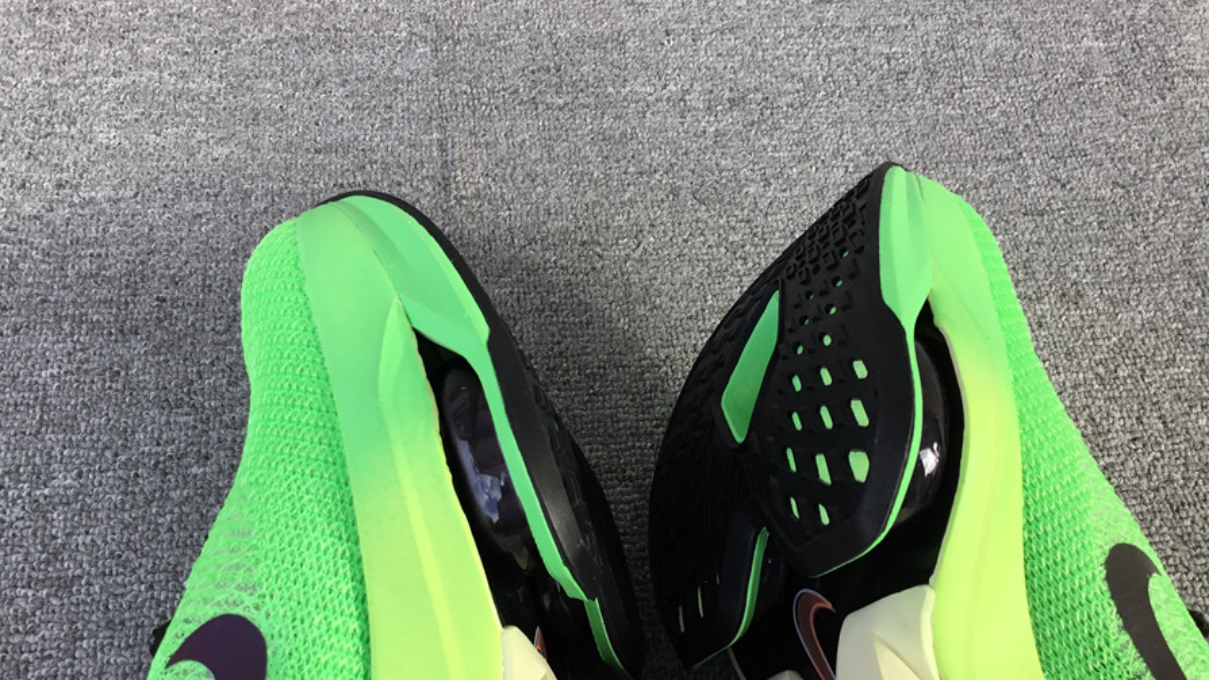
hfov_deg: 58.0
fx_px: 1090
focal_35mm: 34
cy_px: 451
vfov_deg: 34.4
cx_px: 606
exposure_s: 1/138
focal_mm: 3.3
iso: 25
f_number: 2.4
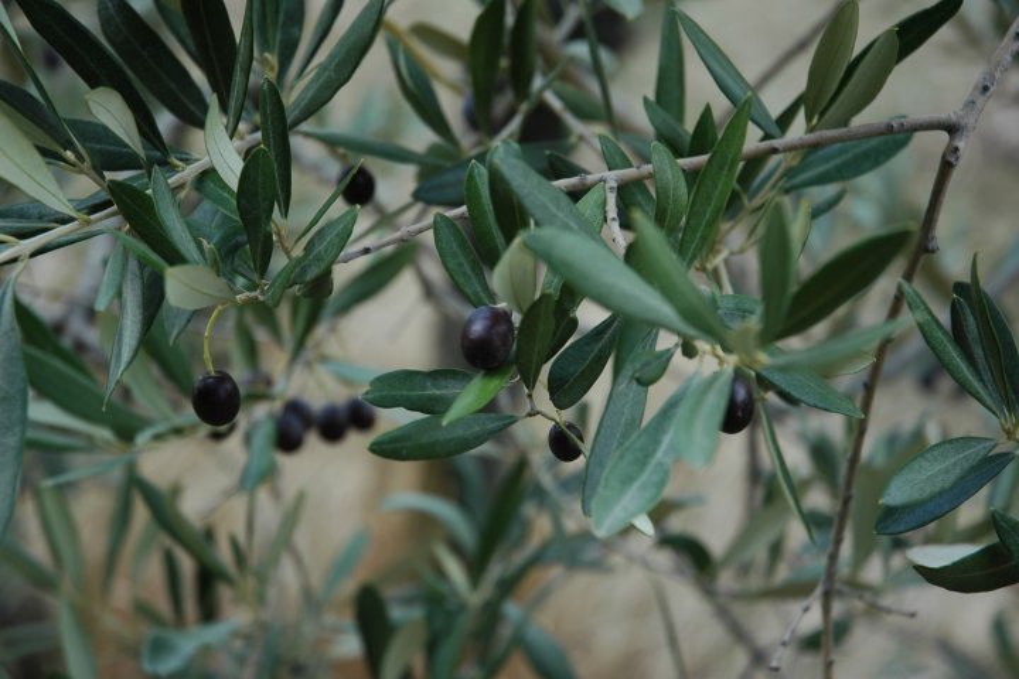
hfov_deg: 22.6
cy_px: 340
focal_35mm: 90
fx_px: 2547
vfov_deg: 15.2
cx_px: 510
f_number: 4.5
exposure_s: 1/100
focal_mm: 60
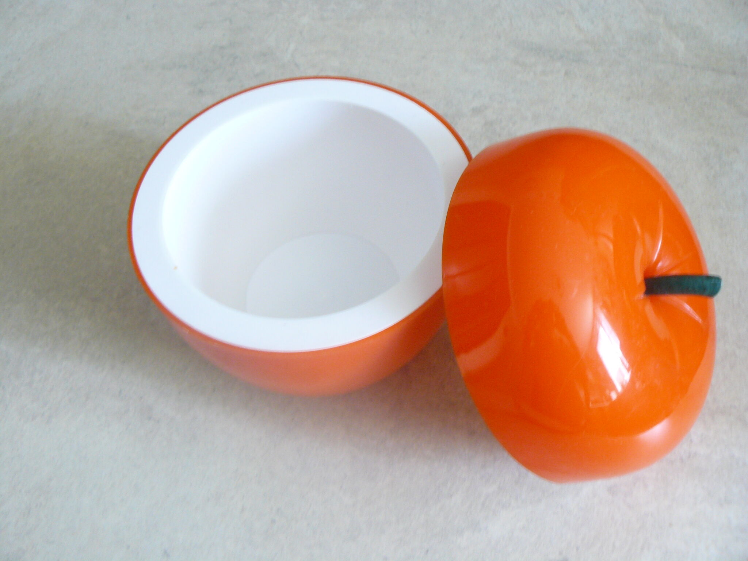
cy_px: 280
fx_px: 778
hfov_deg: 51.4
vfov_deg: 39.7
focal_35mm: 36
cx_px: 374
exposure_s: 1/10
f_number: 2.8
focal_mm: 6
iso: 200
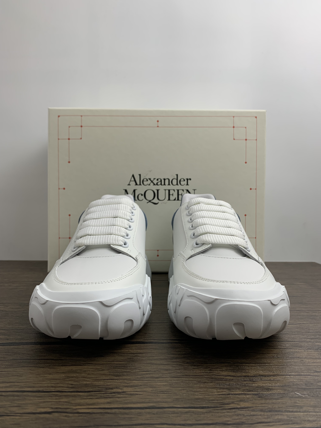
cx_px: 160
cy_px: 214
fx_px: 321
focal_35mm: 26
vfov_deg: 67.3
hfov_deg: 53.1
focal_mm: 4.25
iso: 32
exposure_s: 1/122
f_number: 1.8
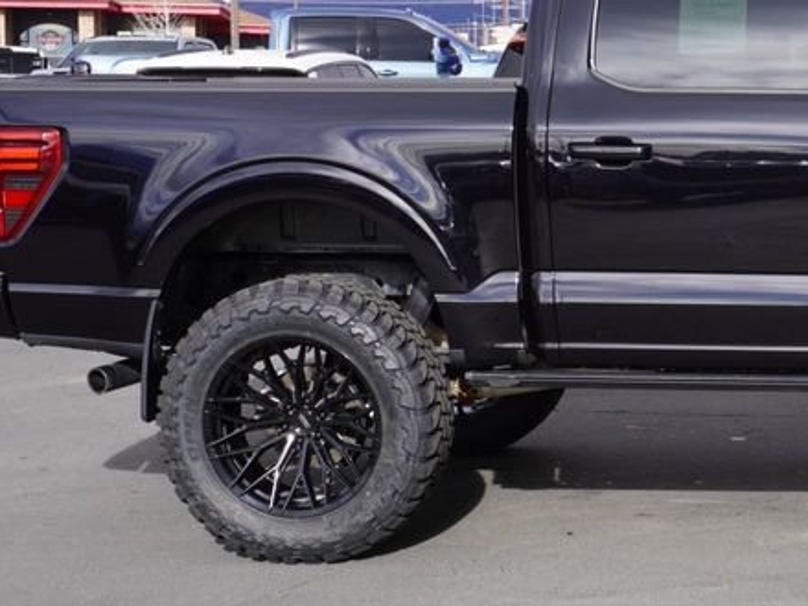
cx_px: 823
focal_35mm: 84
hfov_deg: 22.3
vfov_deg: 17.5
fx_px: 1963
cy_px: 276
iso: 100
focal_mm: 25
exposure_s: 1/100
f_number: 8
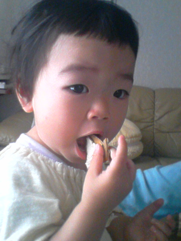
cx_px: 90
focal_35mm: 29
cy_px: 120
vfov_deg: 61.7
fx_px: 202
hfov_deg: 48.2
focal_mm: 1.5
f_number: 2.8
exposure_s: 1/23.8
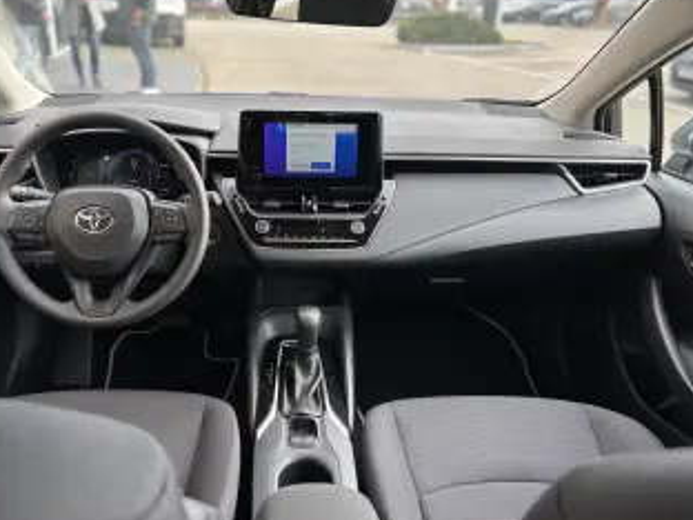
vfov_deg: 46.8
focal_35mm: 30
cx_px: 300
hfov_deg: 59.7
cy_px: 249
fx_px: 601
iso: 40
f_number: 1.6
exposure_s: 1/188
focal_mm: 5.96
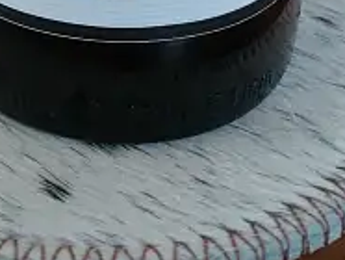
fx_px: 1317
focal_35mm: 132
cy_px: -607
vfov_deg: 8.6
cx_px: 9
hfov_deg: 14.7
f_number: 1.8
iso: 400
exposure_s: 1/50
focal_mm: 5.23
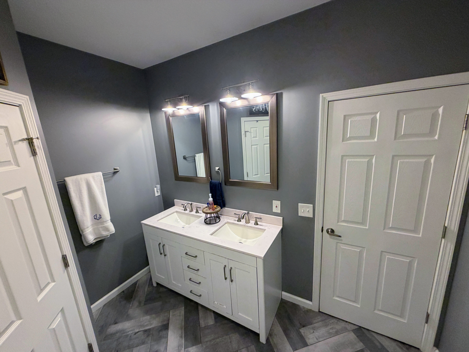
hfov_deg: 102.1
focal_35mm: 14
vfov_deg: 85.7
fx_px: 190
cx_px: 234
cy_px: 176
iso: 200
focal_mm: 2.22
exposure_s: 1/60
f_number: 2.2
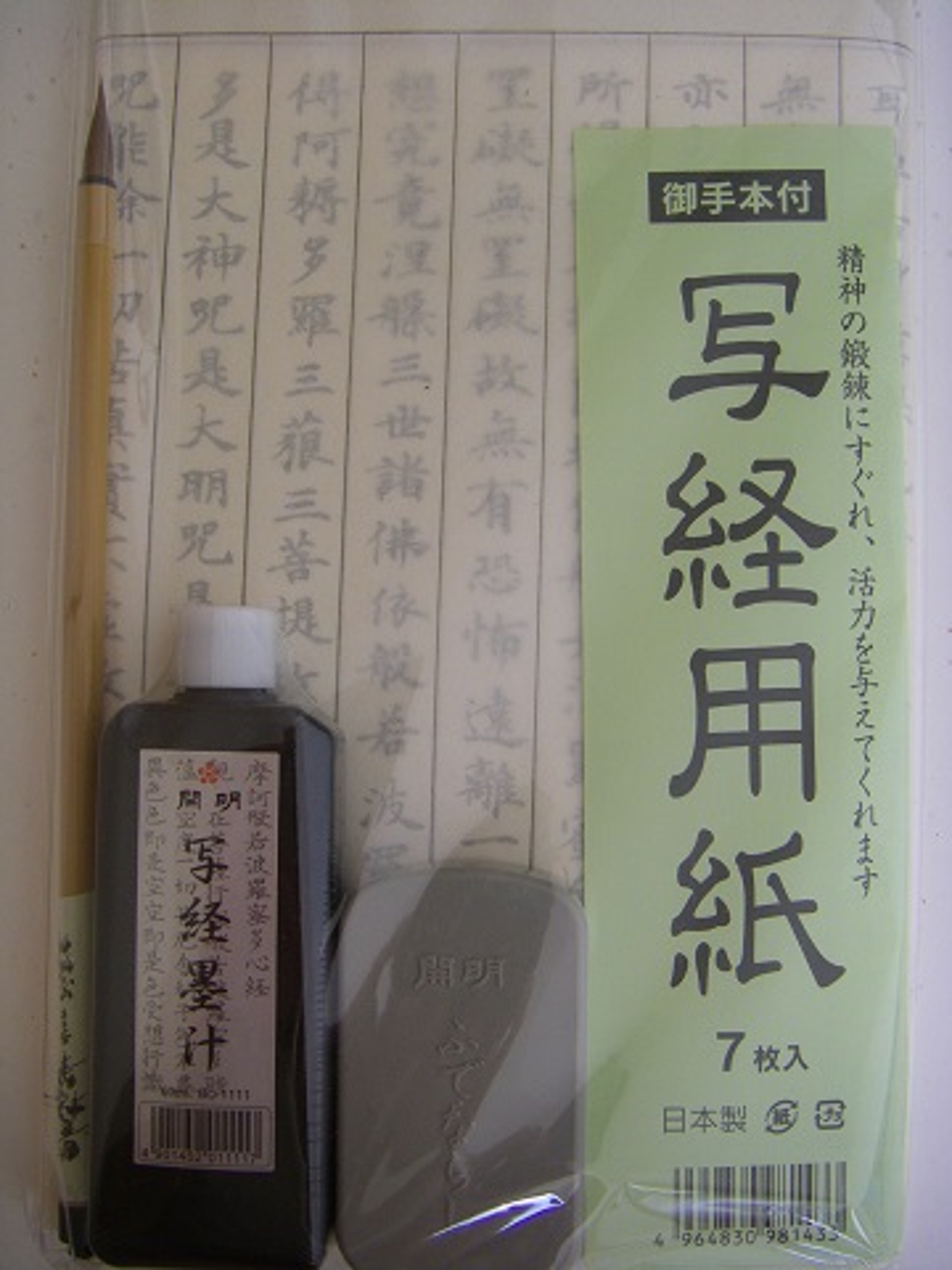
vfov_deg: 49.0
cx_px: 476
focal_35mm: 38
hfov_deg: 37.7
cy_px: 635
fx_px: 1393
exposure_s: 1/50
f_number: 3.5
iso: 160
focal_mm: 6.3
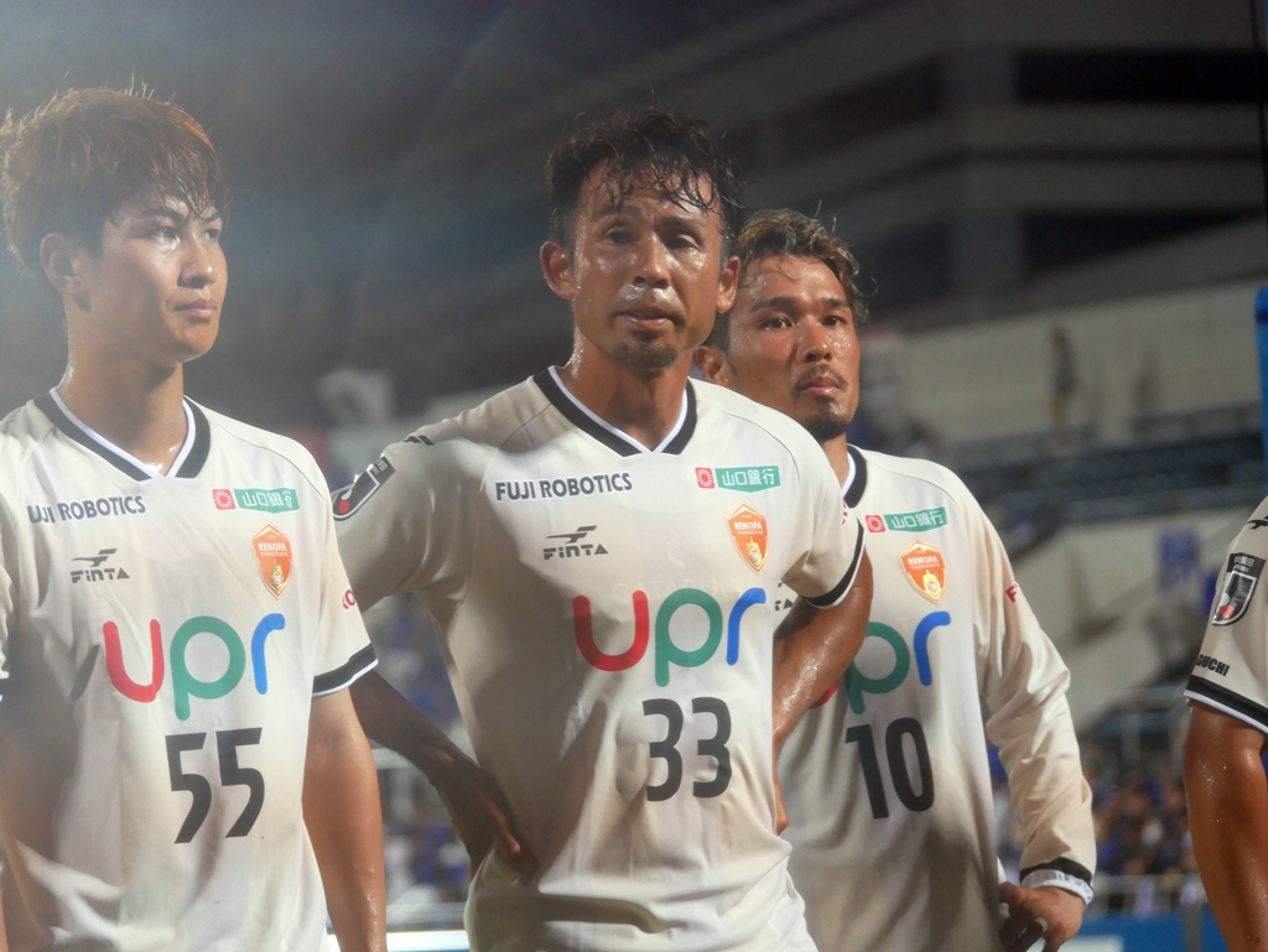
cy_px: 476
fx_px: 7330
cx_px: 634
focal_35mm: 200
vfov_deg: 7.4
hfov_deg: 9.9
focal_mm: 100
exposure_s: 1/250
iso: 1000
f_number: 4
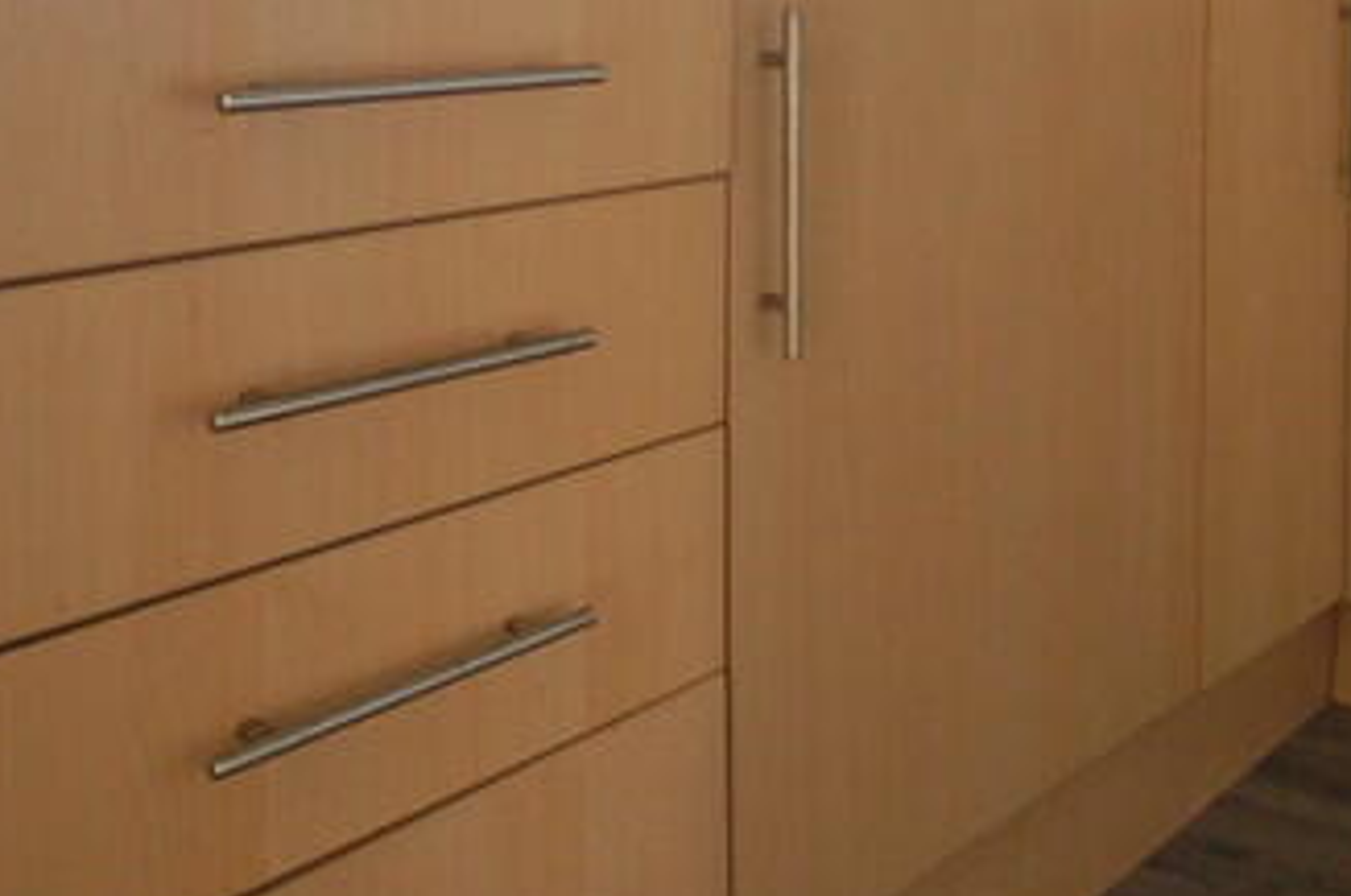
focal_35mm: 47
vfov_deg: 26.6
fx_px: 1761
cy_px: -56
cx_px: 1273
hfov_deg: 38.4
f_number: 4
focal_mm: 10
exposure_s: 1/15
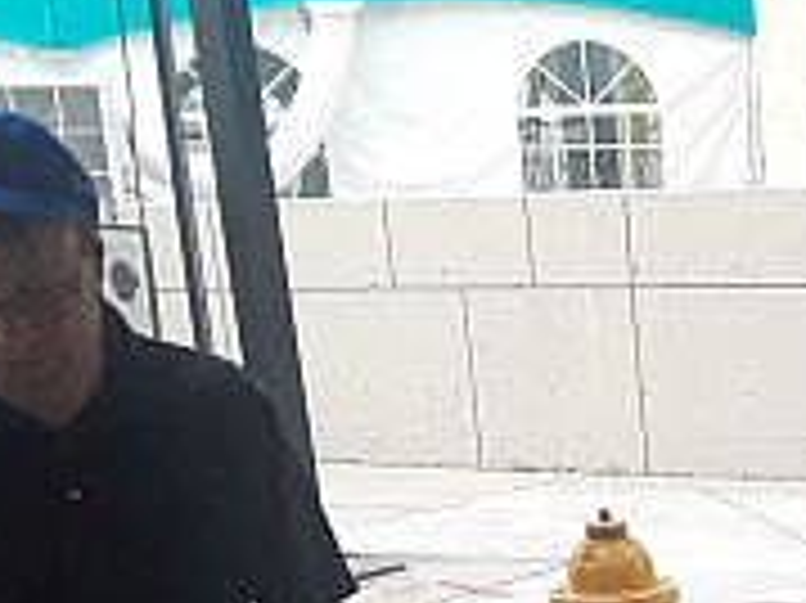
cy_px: 904
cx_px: 1000
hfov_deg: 19.5
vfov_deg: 14.6
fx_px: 2187
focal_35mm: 94
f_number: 1.9
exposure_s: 1/60
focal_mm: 2.9
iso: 50
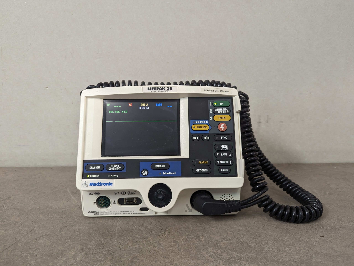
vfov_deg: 56.9
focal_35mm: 24
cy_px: 133
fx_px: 246
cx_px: 177
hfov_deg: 71.5
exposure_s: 1/25
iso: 110
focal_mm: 6.81
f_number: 1.85
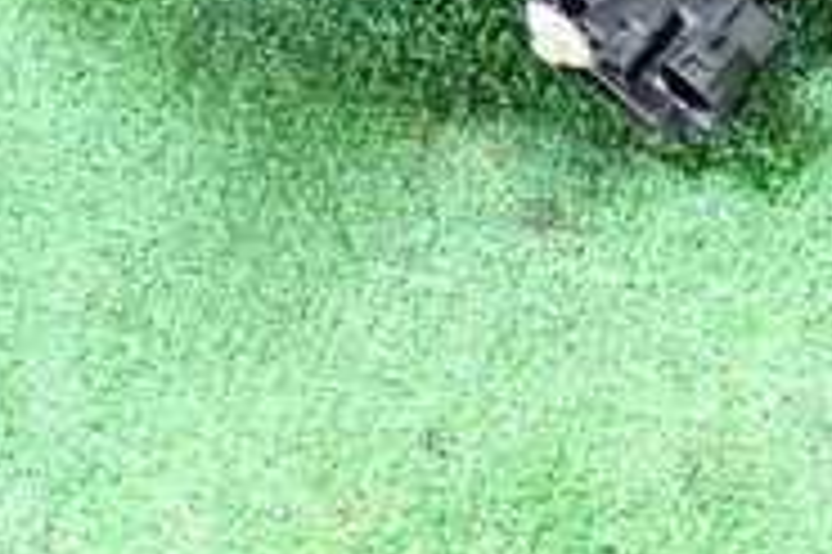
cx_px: 607
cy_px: -356
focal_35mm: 108
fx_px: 2494
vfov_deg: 11.9
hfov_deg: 18.8
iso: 800
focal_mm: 5.79
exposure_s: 1/25
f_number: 2.4
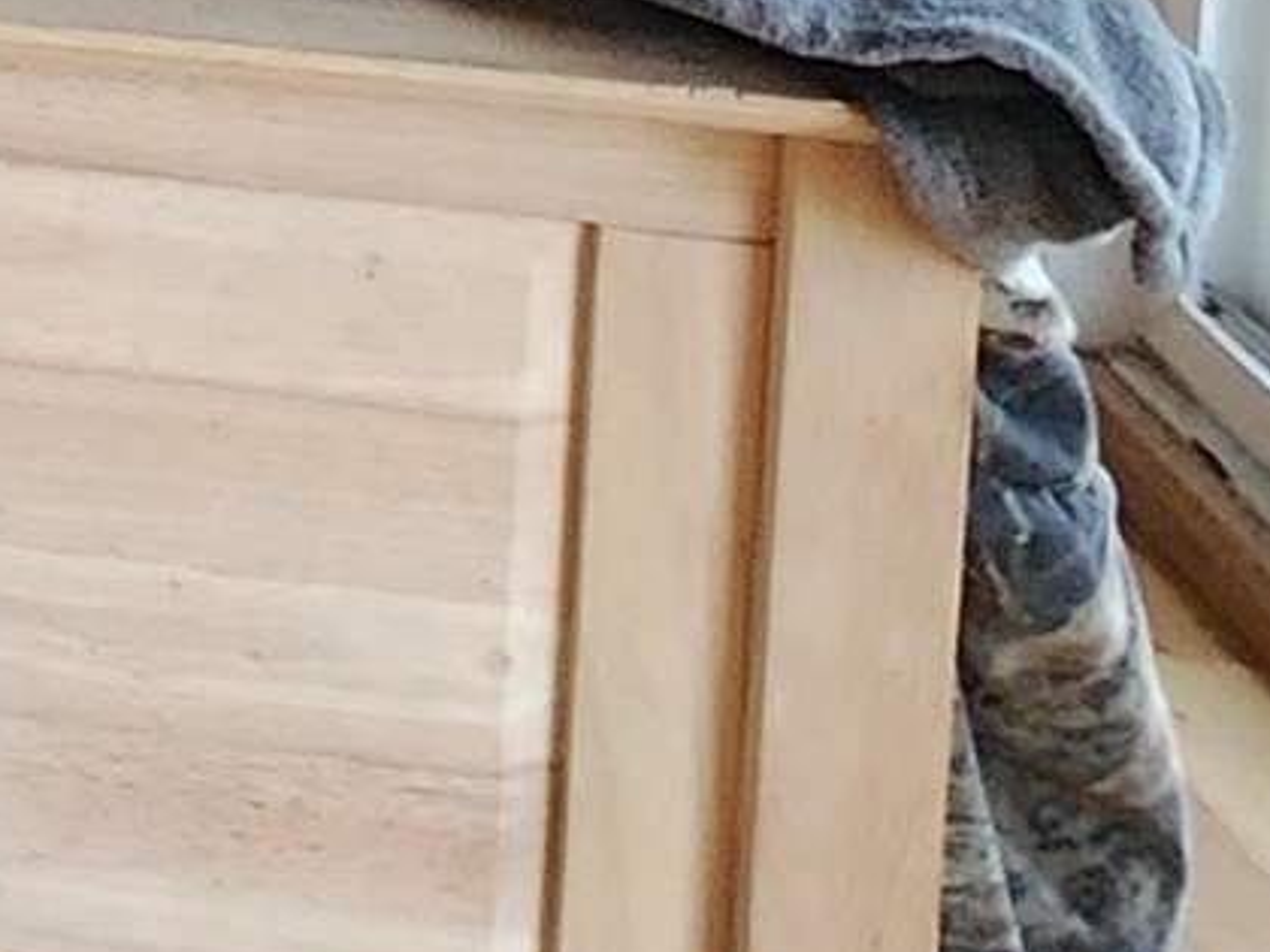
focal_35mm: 95
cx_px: -2262
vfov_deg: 11.0
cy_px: -1810
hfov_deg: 12.4
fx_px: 3485
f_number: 2.2
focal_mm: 2.2
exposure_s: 1/60
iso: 200
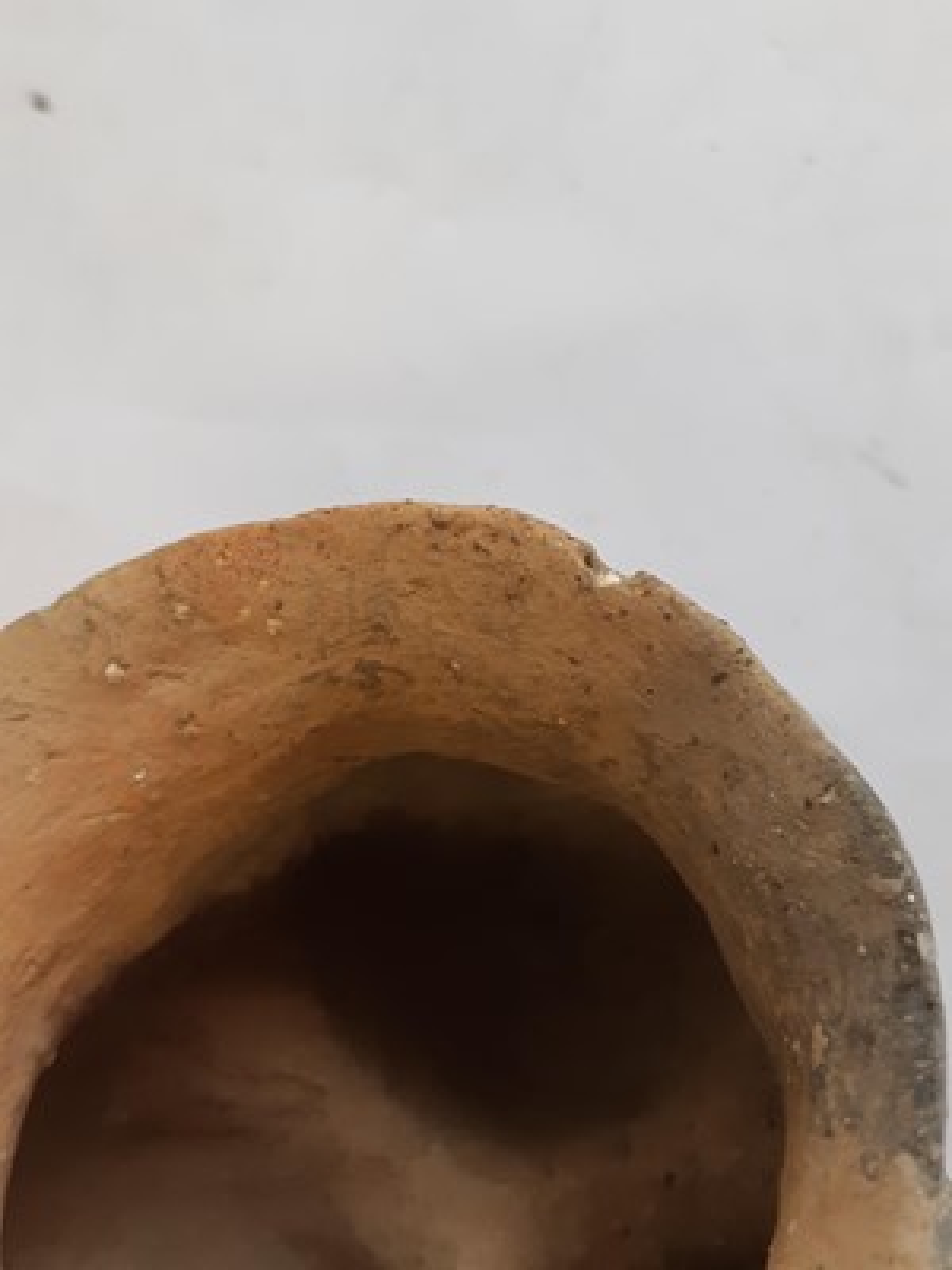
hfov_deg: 53.1
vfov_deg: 67.3
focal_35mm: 26
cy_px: 635
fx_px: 953
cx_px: 476
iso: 50
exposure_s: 1/50
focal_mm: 3.93
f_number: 1.7
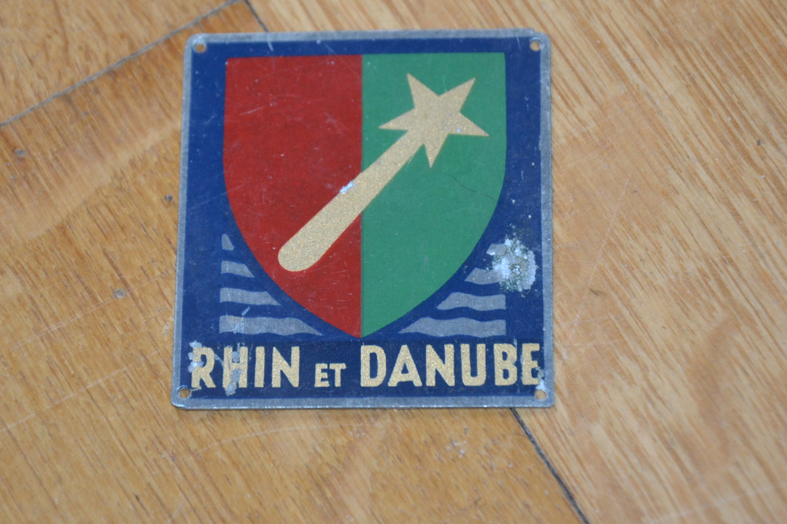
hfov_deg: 12.4
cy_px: 209
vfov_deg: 8.3
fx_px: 3628
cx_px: 330
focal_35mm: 166
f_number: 5.3
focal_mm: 80
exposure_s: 1/60
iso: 1100
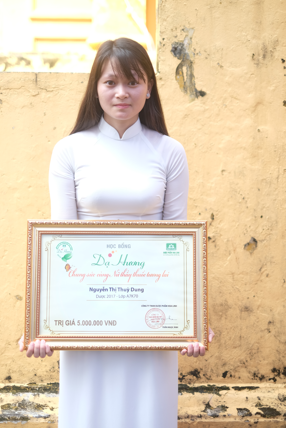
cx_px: 143
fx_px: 632
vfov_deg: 37.5
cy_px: 214
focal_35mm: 53
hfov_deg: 25.5
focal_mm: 35
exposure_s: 1/1000
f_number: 1.4
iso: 200
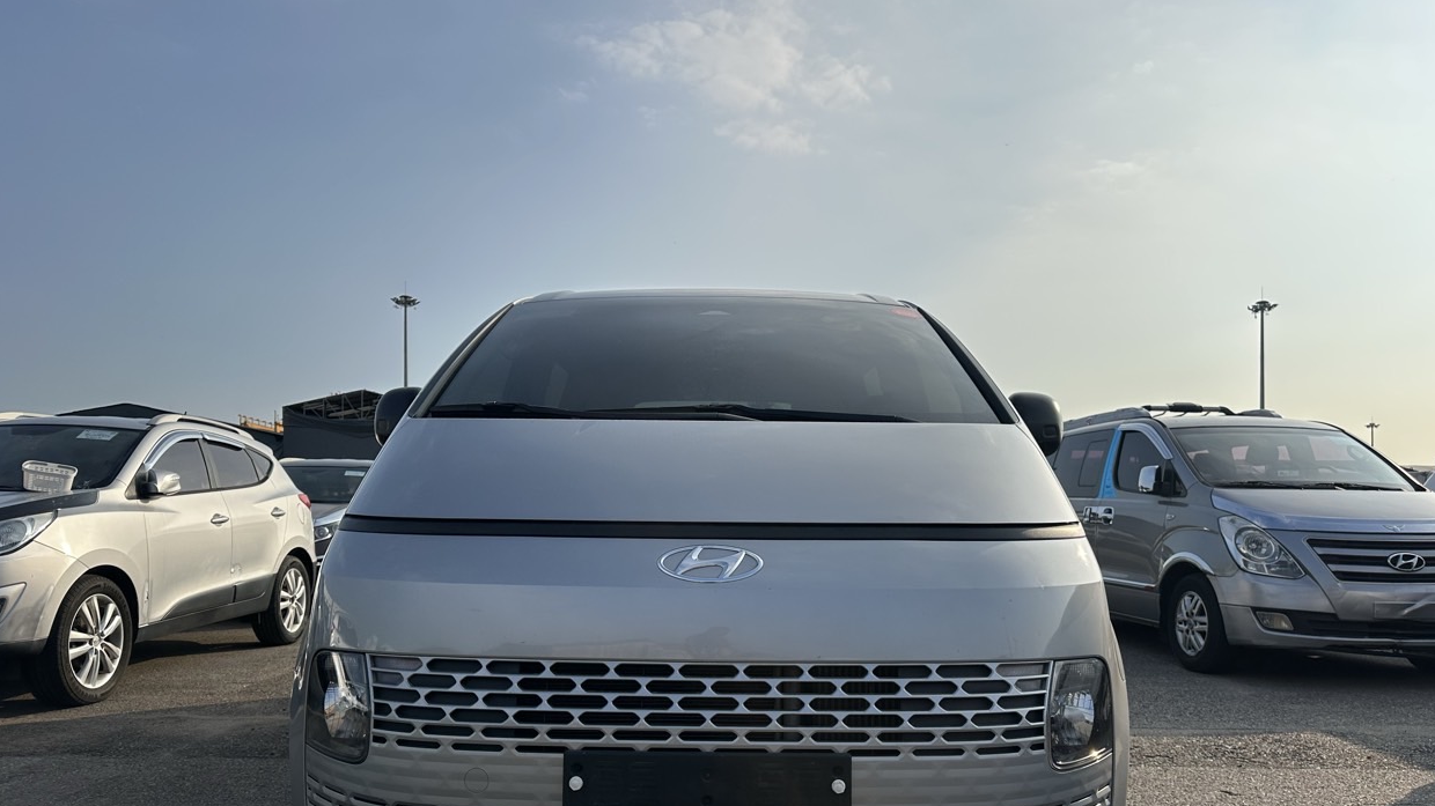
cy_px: 506
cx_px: 719
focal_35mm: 27
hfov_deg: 69.9
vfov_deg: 42.5
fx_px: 1027
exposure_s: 1/8929
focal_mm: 6.86
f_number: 1.78
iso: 80
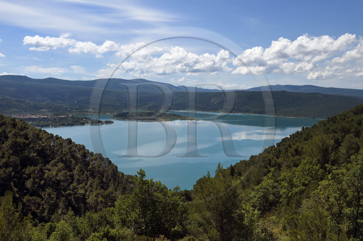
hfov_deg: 48.5
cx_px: 182
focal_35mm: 40
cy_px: 120
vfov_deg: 33.3
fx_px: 403
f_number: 16
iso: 200
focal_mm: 40
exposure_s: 1/250
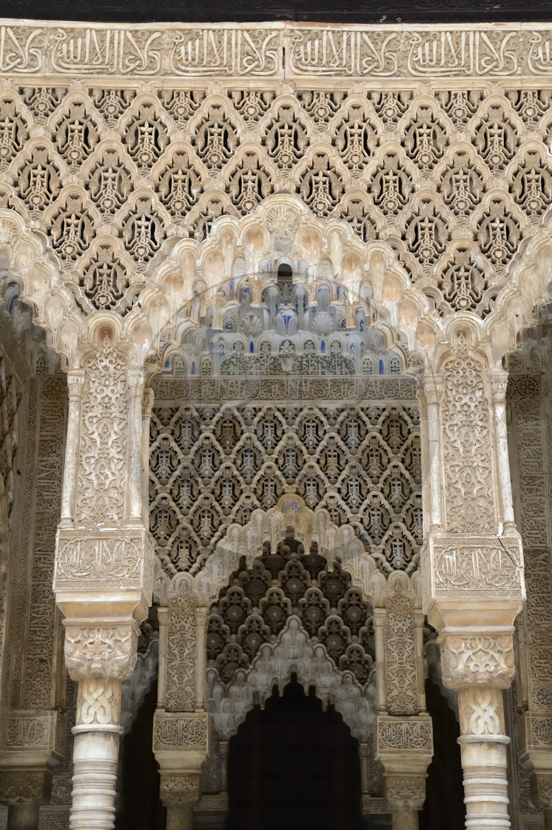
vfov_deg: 30.5
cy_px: 415
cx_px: 276
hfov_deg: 20.6
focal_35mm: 66
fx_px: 1521
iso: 1600
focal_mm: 66
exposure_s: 1/100
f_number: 7.1
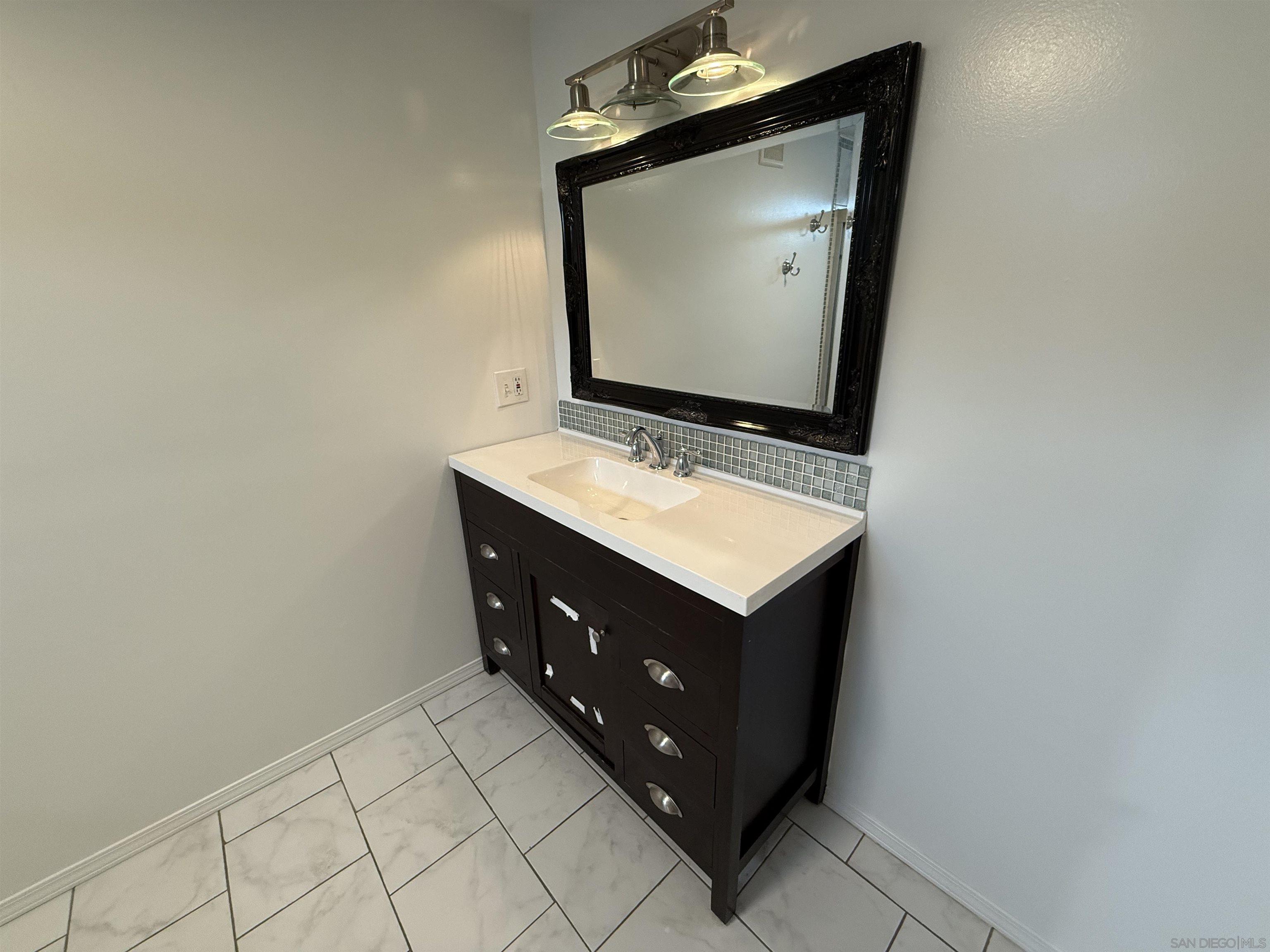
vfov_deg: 85.7
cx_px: 635
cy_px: 476
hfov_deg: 102.1
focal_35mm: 14
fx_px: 514
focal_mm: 2.22
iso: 250
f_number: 2.2
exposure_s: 1/120
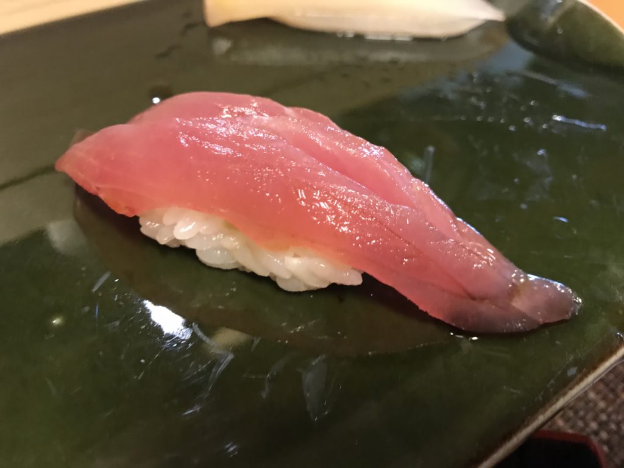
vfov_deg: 49.7
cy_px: 234
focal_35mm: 28
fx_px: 505
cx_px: 312
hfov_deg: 63.4
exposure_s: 1/7
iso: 100
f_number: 1.8
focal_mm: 3.99
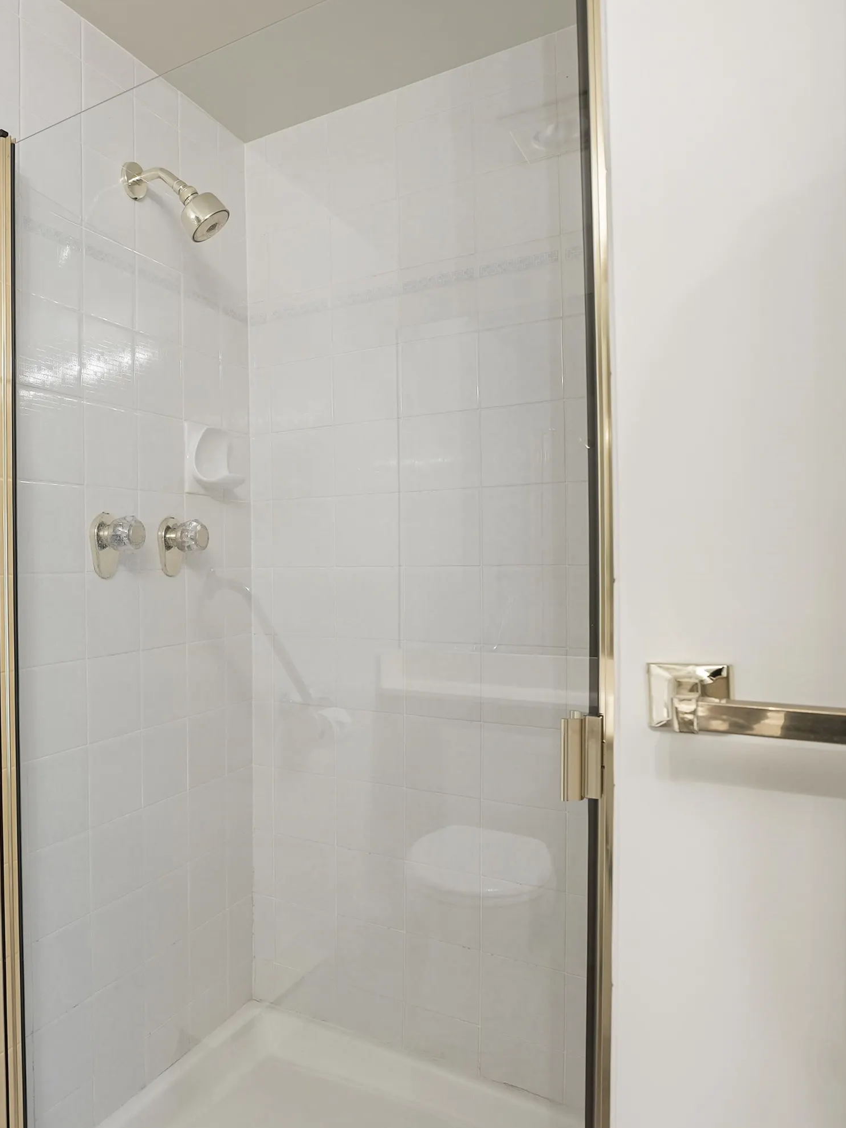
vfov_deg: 71.6
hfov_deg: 51.2
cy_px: 573
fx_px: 782
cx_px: 109
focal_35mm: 24
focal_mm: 16
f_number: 8
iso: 160
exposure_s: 1.6
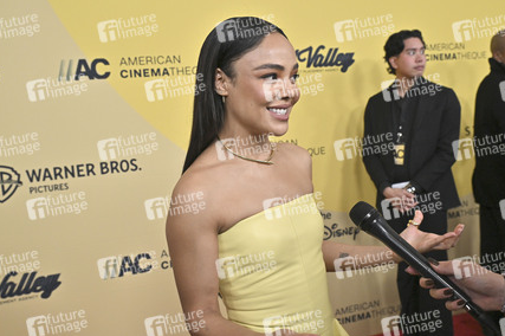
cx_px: 262
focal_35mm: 37
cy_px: 176
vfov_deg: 35.9
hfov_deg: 51.9
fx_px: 519
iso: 2000
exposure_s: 1/320
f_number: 6.3
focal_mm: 35
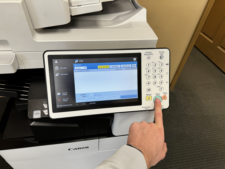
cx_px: 112
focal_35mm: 24
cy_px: 84
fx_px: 156
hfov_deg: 71.6
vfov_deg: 56.8
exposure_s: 1/120
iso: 100
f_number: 1.78
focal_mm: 6.86
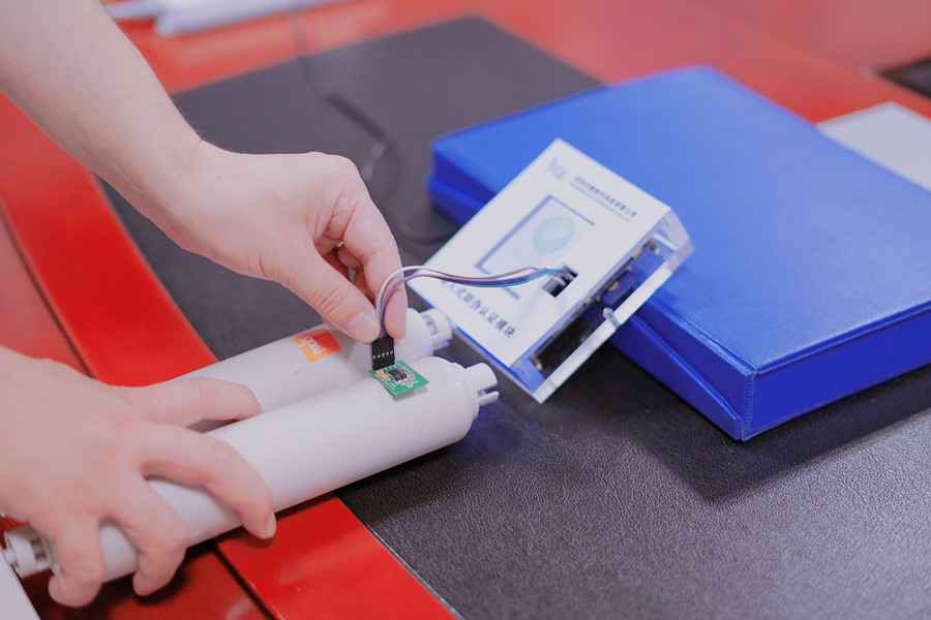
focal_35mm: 50
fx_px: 1293
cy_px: 310
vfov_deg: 27.0
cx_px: 466
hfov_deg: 39.6
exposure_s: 1/160
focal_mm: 50
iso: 1600
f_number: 2
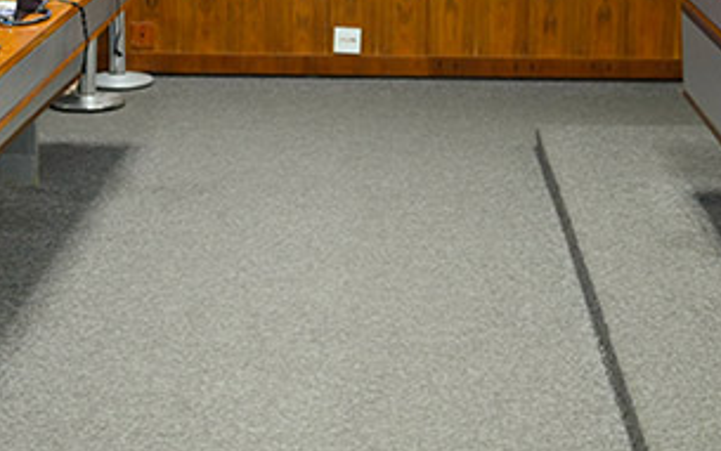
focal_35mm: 87
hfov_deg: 23.7
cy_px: 33
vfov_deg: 14.8
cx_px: 385
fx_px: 1719
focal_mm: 30.5
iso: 1600
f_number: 2.8
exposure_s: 1/200
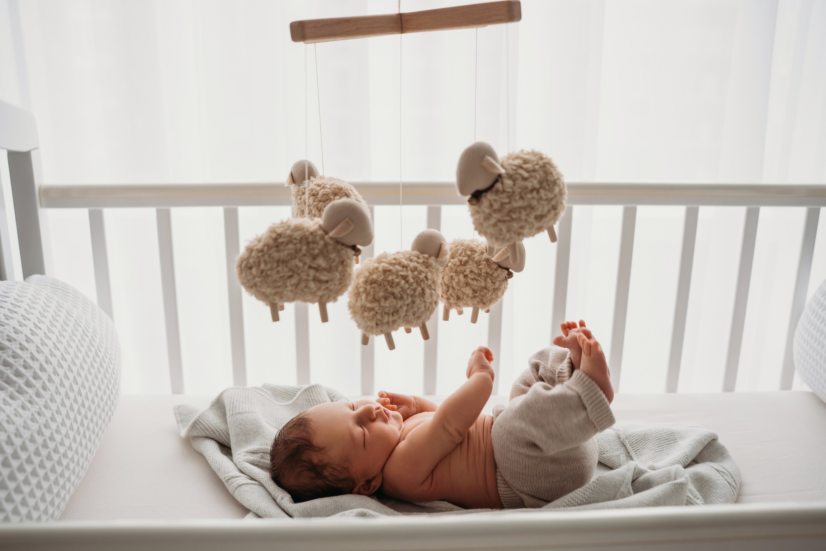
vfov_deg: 37.9
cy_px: 276
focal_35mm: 35
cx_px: 413
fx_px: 803
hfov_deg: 54.4
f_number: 3.2
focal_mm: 35
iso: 800
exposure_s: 1/160
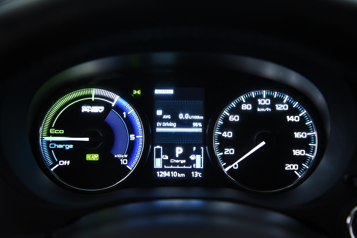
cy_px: 119
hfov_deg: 38.2
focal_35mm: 52
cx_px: 178
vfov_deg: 26.0
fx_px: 516
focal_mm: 52
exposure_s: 1/80
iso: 4000
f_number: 4
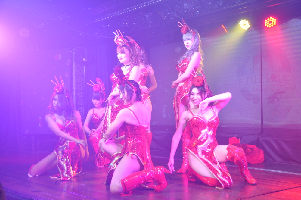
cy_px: 100
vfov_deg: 28.0
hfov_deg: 41.2
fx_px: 401
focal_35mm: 48
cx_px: 150
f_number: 4.2
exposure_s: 1/125
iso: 1600
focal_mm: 32
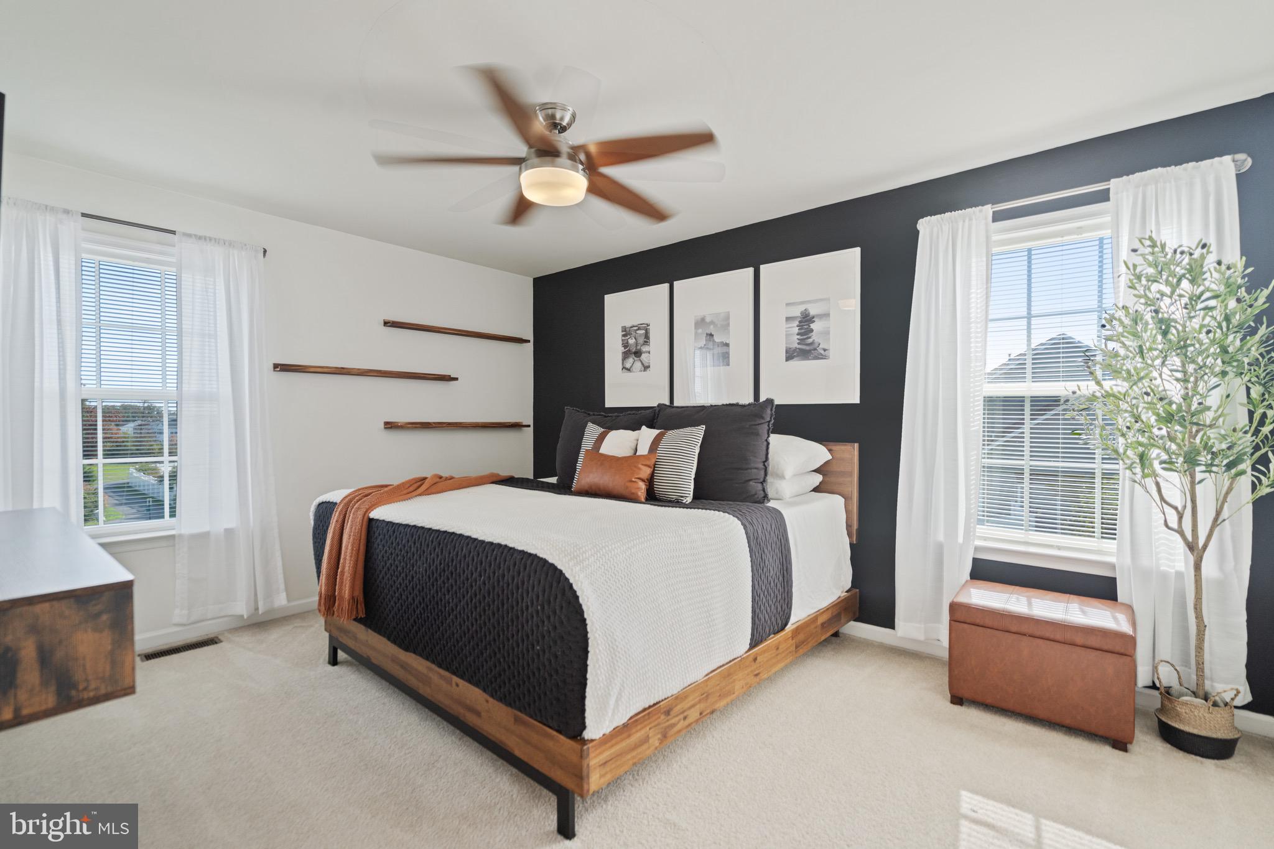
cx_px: 637
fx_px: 566
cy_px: 424
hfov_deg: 96.7
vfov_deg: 73.7
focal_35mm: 16
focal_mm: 16
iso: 320
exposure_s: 1/80
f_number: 4
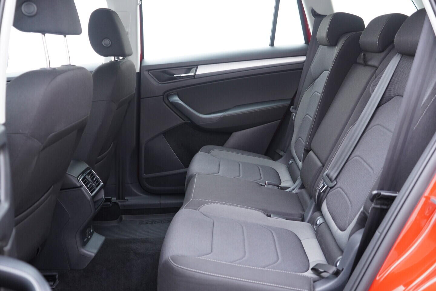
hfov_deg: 53.1
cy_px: 146
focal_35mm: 36
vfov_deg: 36.9
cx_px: 218
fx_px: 436
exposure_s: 1/40
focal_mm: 24
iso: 640
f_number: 2.8
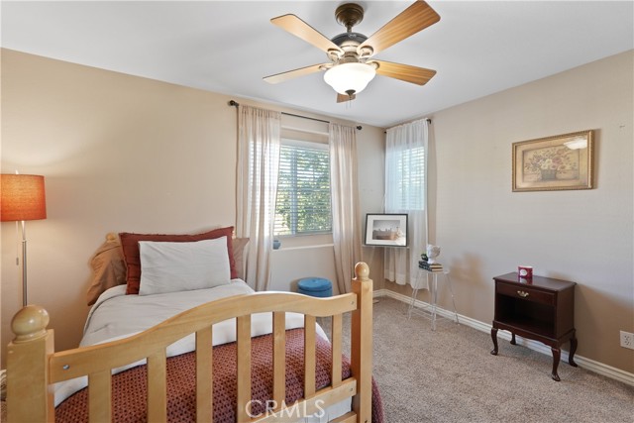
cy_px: 212
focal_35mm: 16
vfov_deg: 73.8
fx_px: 282
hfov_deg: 96.7
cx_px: 317
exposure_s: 1/15
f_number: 5.6
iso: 1600
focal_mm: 16
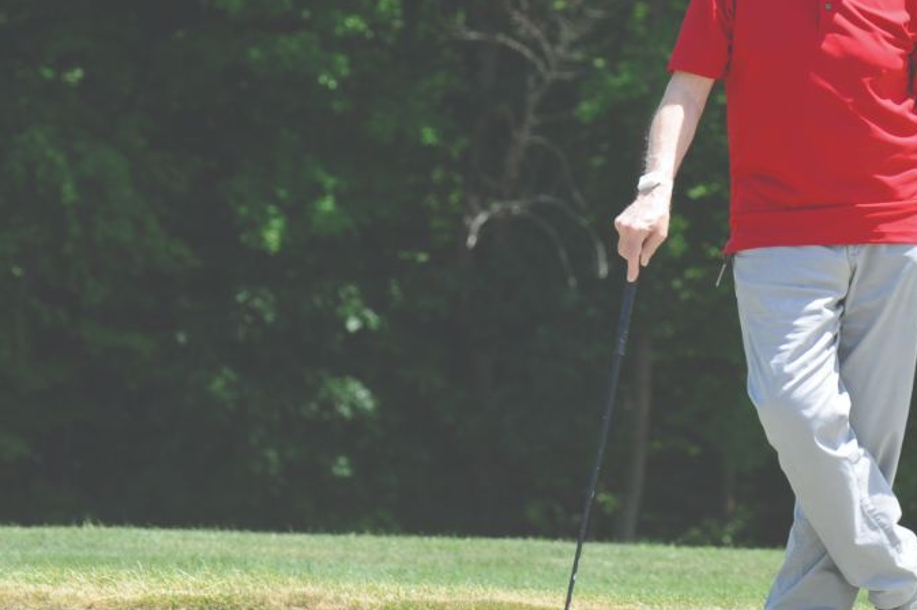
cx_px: 830
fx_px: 6874
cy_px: 78
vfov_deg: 5.1
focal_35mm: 270
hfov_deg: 7.6
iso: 250
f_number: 6.3
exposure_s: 1/160
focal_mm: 112
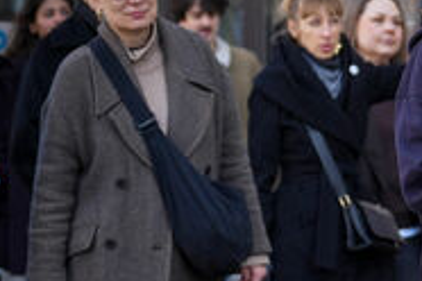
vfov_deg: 4.1
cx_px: 638
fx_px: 3974
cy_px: 265
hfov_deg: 6.0
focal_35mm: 339
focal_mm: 70
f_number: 2.8
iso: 320
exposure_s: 1/400
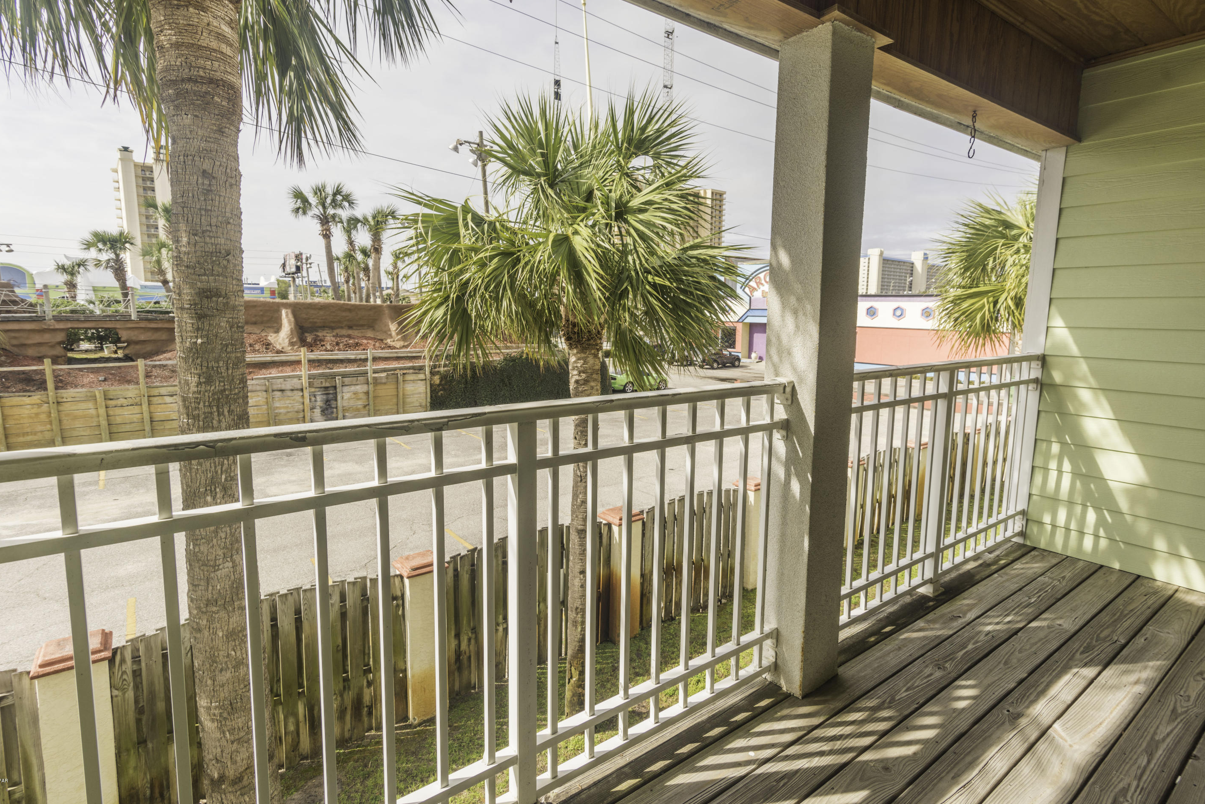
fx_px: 603
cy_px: 382
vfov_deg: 67.4
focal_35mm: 18
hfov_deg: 90.0
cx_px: 612
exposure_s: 1/160
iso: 100
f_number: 10
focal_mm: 17
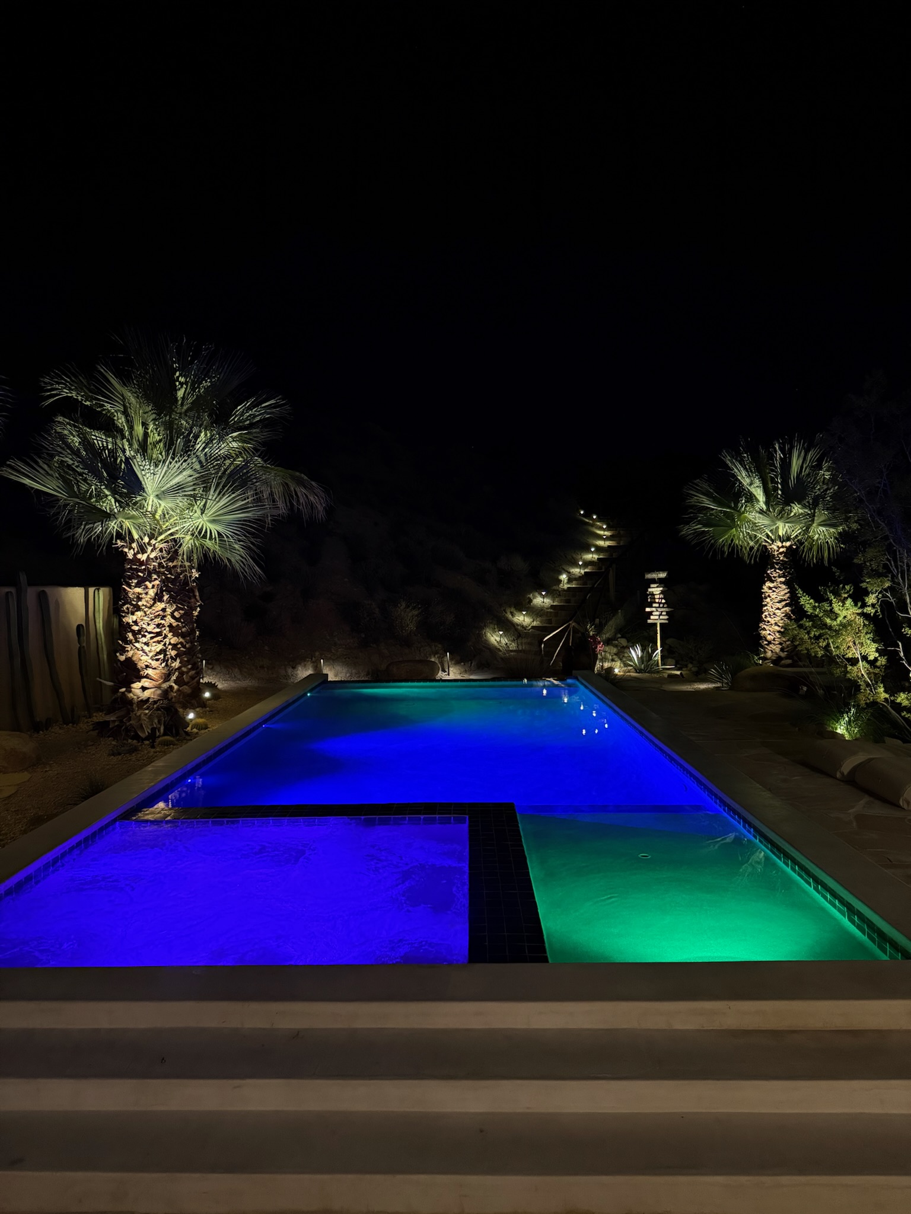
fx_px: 842
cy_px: 607
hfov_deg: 56.8
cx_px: 456
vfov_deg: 71.6
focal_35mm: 24
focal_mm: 6.76
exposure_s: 1/30
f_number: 1.78
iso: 1250
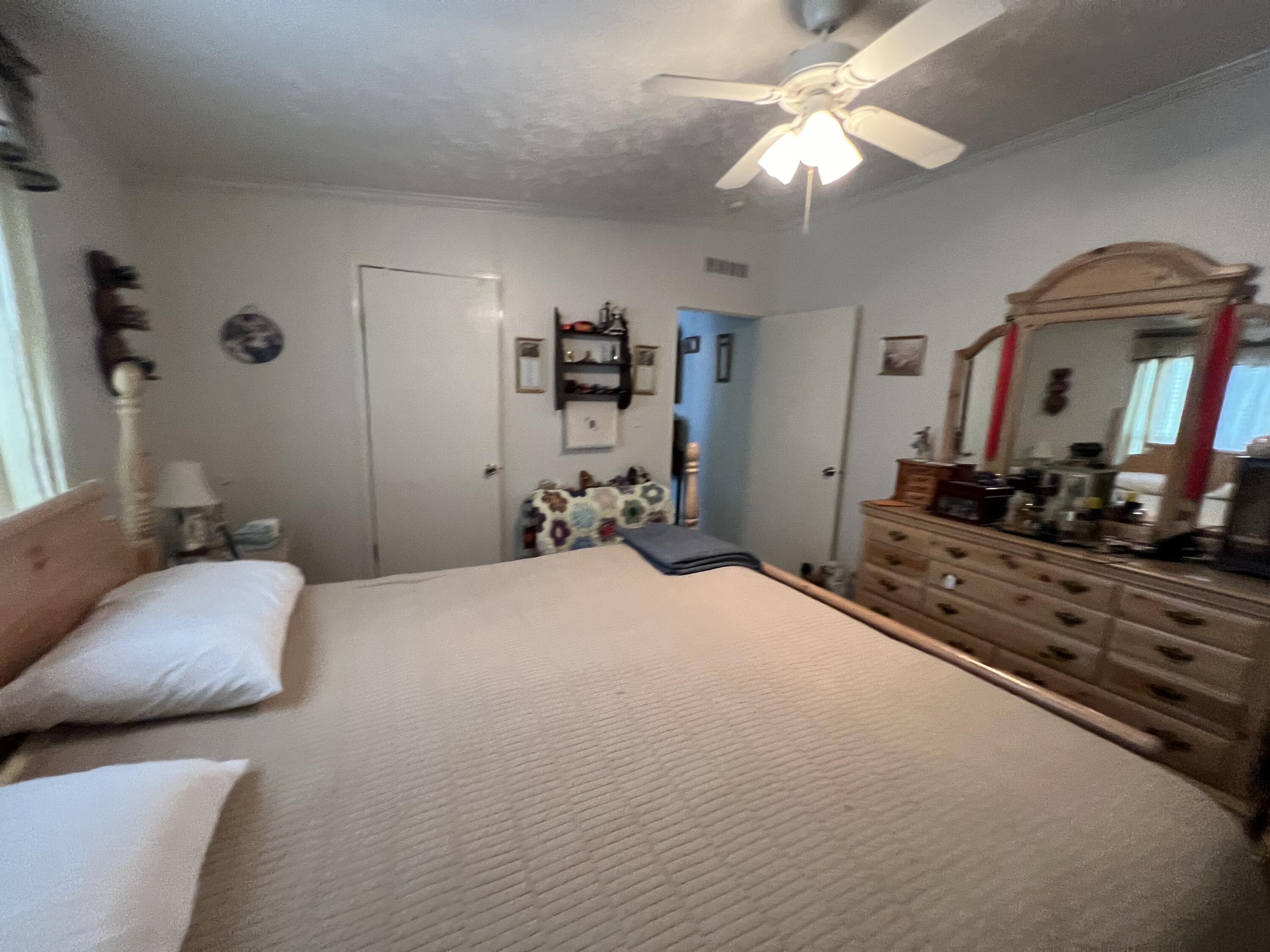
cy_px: 476
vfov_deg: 89.9
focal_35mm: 13
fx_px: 477
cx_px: 635
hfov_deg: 106.2
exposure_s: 1/60
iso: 400
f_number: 1.8
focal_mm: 1.57
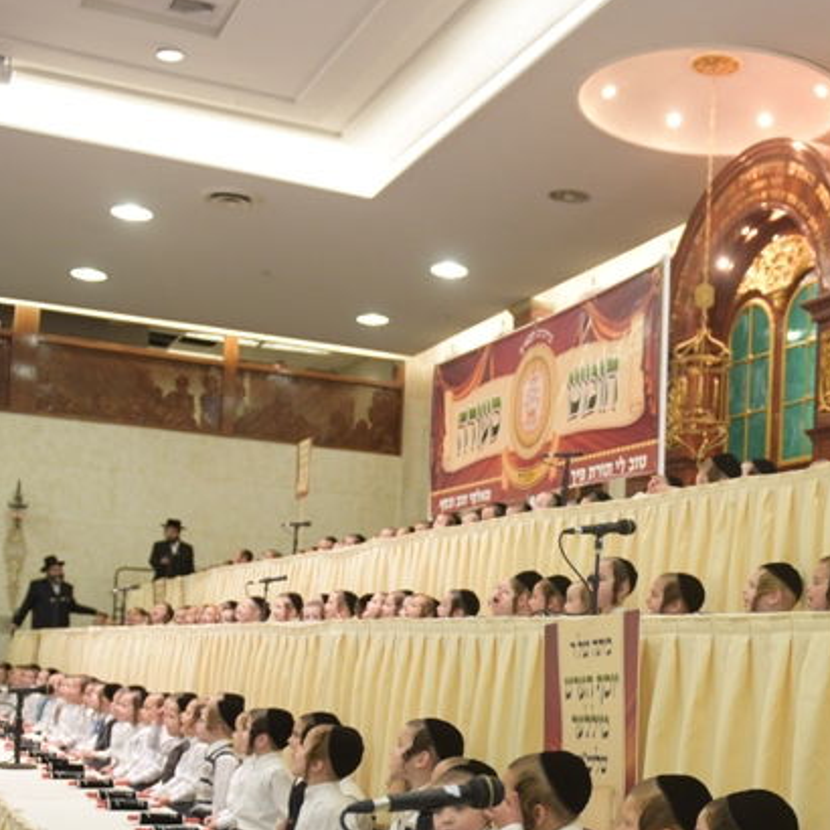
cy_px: 667
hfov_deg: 32.7
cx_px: 632
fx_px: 1383
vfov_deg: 32.5
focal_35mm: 51
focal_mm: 24
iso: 800
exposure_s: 1/125
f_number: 2.8
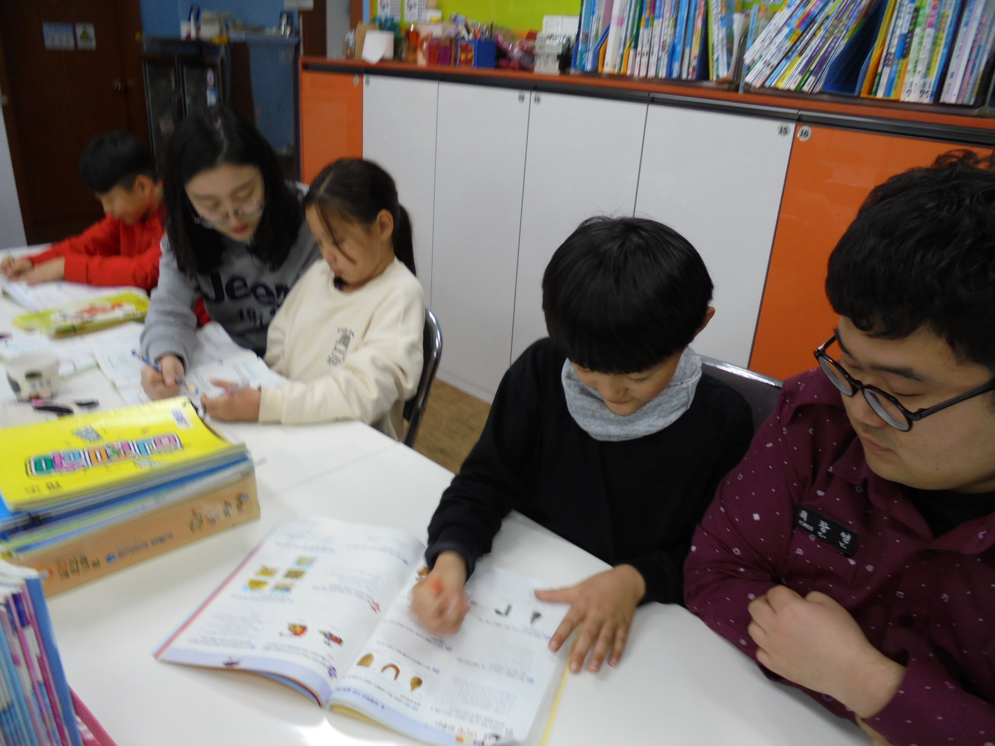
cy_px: 373
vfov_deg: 53.1
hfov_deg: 67.3
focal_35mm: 26
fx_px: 747
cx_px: 498
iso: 100
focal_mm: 4.6
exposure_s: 1/30
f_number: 3.5
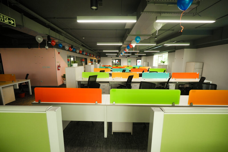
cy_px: 76
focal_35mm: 15
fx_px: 95
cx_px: 114
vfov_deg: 77.3
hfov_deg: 100.4
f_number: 4
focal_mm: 10
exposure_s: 1/100
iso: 500
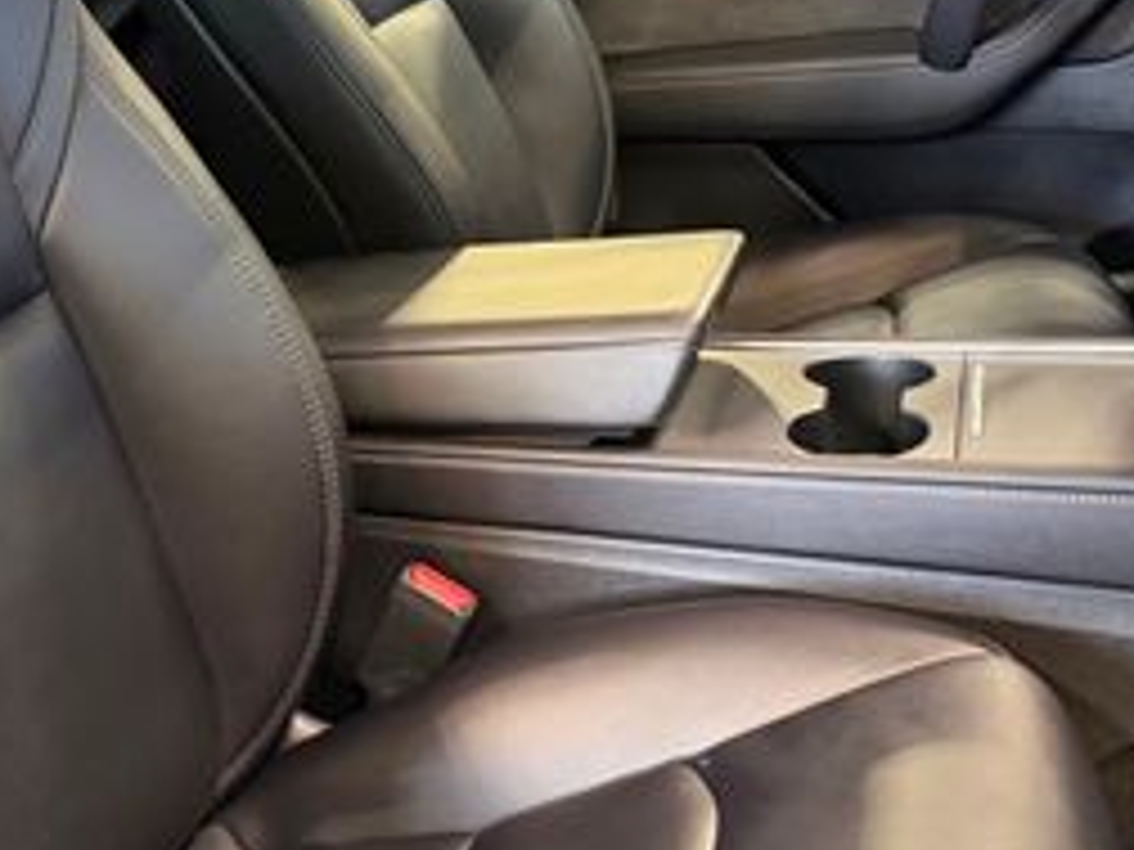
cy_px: 148
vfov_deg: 23.6
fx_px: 1998
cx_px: 554
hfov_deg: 31.7
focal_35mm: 61
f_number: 1.78
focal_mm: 6.76
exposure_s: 1/60
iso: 640
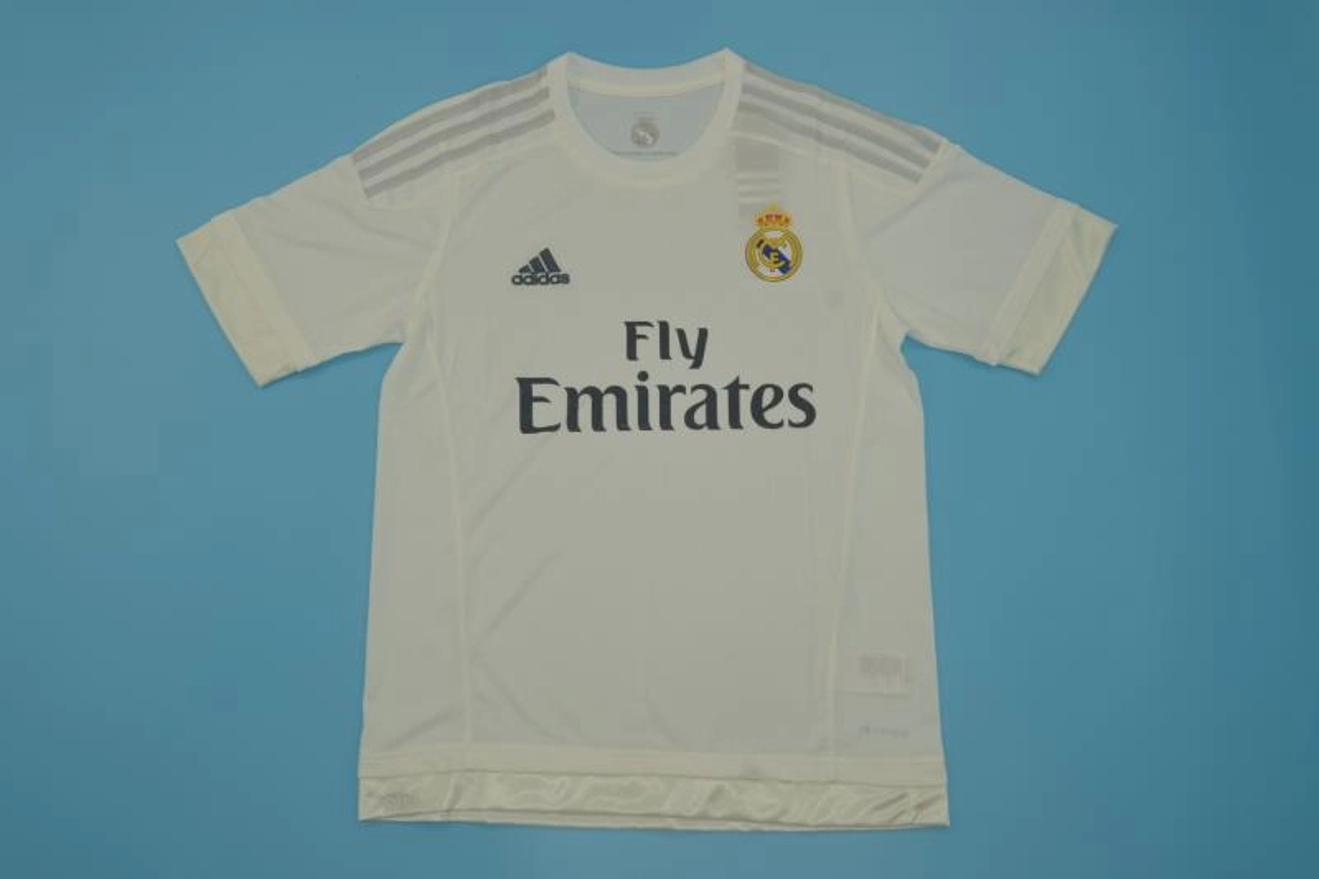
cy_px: 440
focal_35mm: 36
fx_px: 1319
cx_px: 660
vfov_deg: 36.9
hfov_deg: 53.1
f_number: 8
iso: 200
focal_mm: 24
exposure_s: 1/100
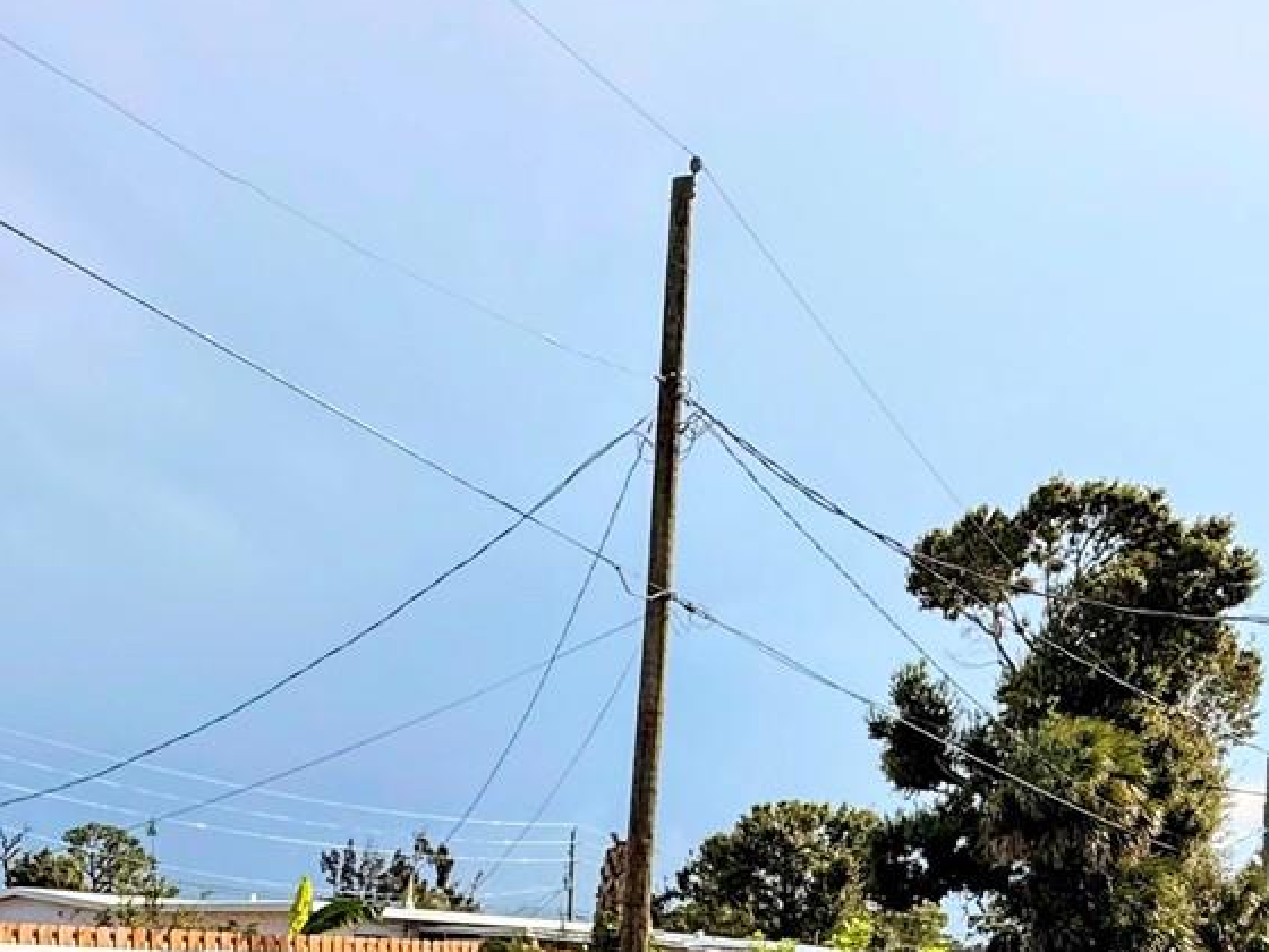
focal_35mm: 40
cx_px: 469
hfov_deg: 46.4
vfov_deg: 31.2
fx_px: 1466
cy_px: 1093
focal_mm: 2.22
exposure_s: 1/2237
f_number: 2.2
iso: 50
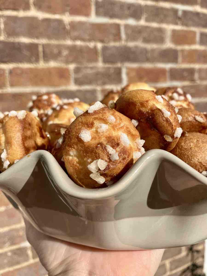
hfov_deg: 49.7
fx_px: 223
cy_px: 138
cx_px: 104
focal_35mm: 28
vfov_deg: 63.4
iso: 32
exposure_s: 1/2703
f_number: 1.8
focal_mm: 3.99
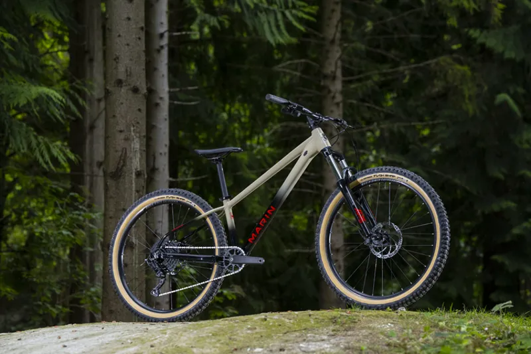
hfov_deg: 18.6
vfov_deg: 12.4
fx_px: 1622
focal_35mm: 110
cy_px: 177
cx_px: 266
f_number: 5
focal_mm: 110
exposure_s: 1/320
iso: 800
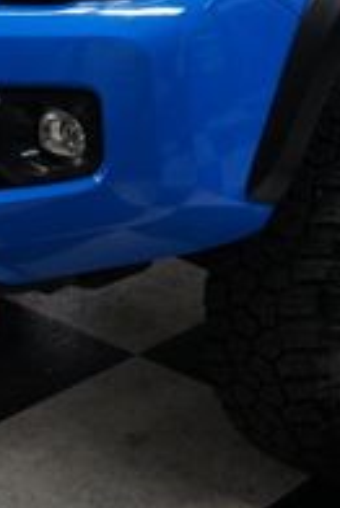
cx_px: 260
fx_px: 1244
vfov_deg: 22.3
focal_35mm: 88
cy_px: 8
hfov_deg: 15.5
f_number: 3.5
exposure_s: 1/30
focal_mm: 18
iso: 250
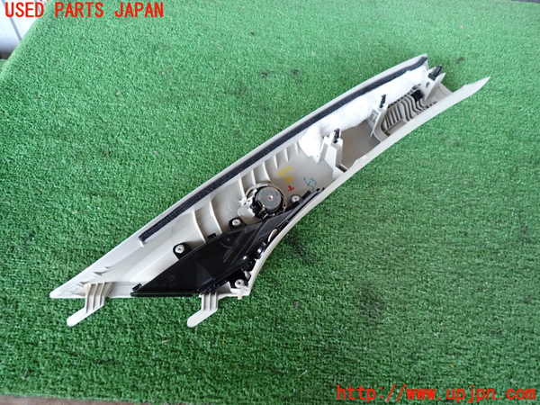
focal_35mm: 25
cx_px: 270
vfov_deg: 54.9
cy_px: 202
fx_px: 390
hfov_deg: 69.4
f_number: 2
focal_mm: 4.5
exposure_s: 1/30
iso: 200
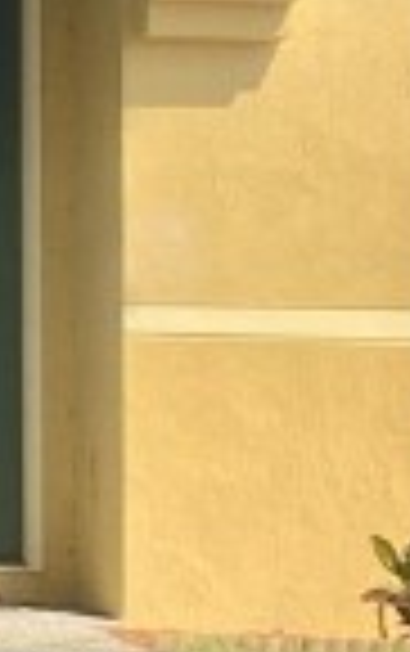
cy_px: 31
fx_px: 3458
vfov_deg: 10.7
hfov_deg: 6.2
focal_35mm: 194
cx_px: -834
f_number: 1.8
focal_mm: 4.25
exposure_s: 1/1484
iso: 32
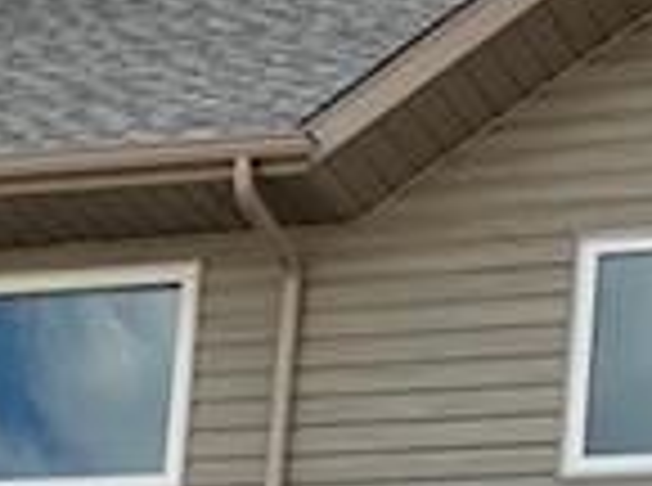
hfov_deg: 11.6
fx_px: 3194
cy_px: 830
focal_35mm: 170
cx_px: 121
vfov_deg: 8.4
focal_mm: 6.86
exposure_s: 1/7576
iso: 80
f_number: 1.78
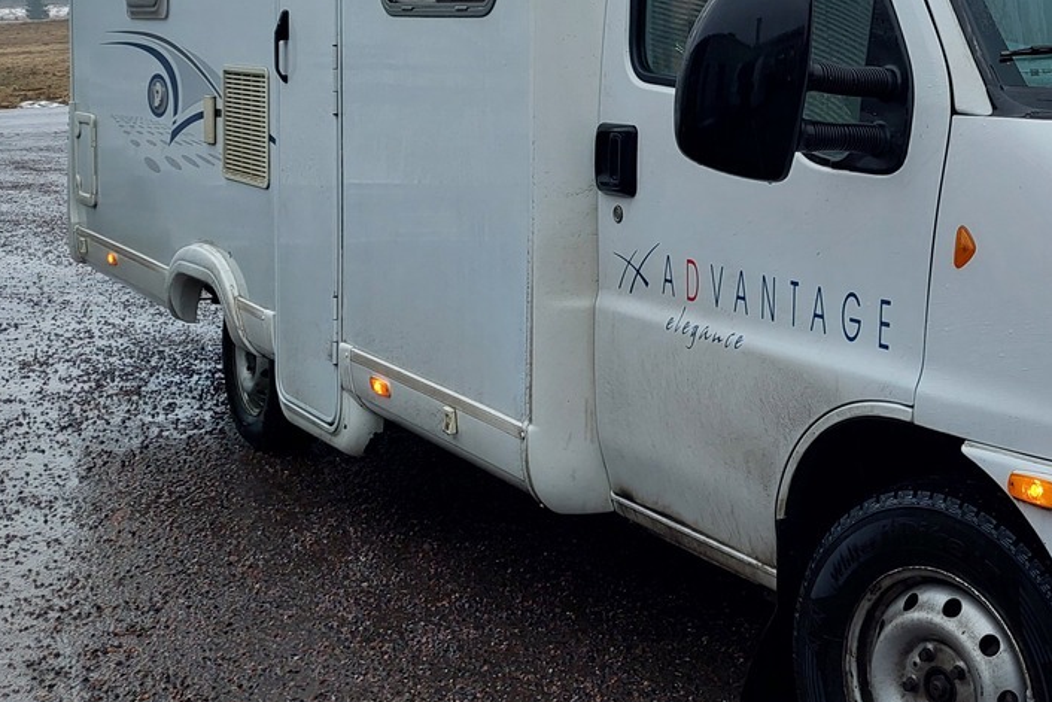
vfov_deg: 25.1
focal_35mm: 53
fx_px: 1549
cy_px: 146
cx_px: 983
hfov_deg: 34.9
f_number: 1.8
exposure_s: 1/100
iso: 64
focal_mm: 5.23
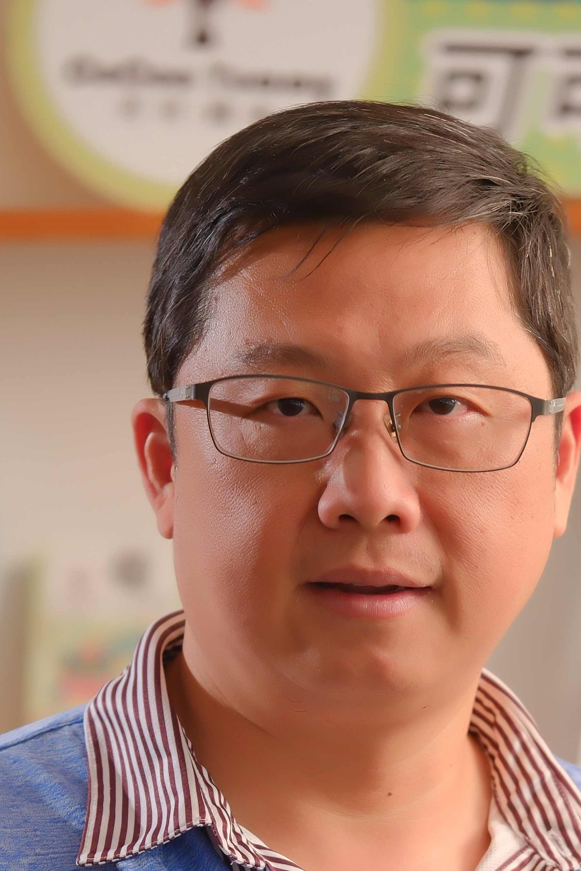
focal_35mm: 320
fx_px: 7747
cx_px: 279
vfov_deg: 6.4
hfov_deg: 4.3
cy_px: 1065
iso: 320
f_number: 1.6
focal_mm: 75
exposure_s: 1/60
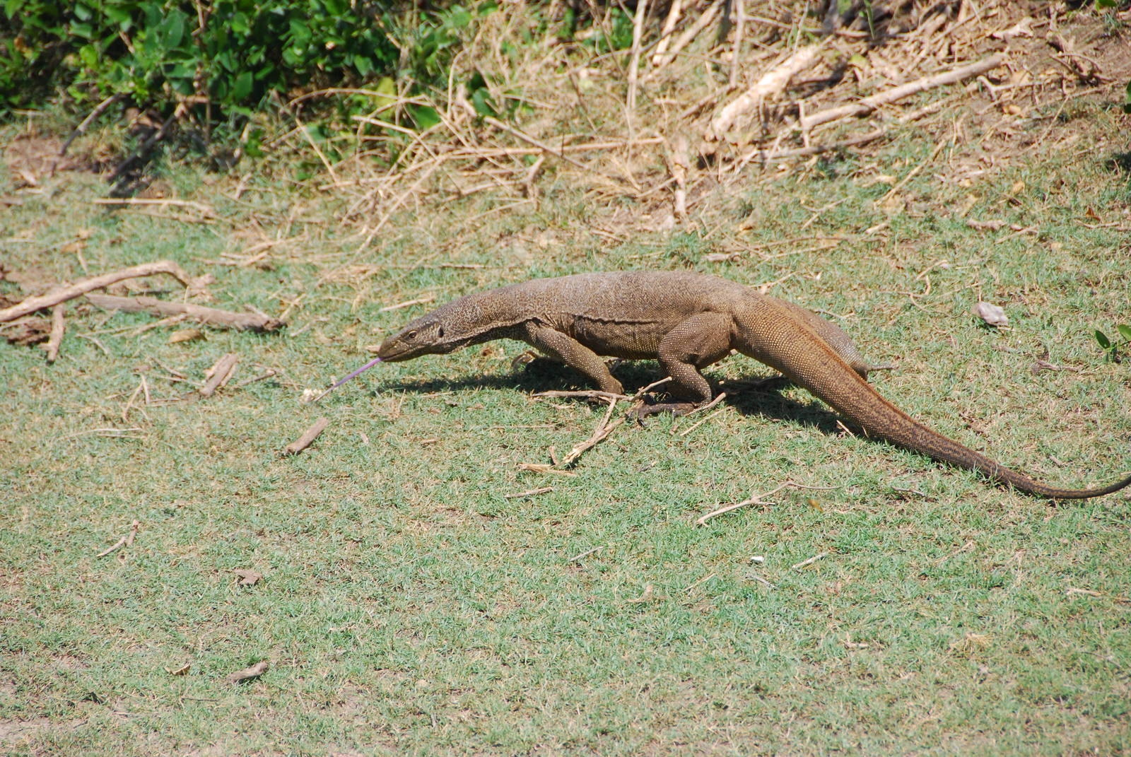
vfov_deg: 4.6
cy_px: 378
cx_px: 566
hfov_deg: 6.9
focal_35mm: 300
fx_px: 9436
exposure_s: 1/500
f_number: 7.1
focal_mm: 200
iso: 200
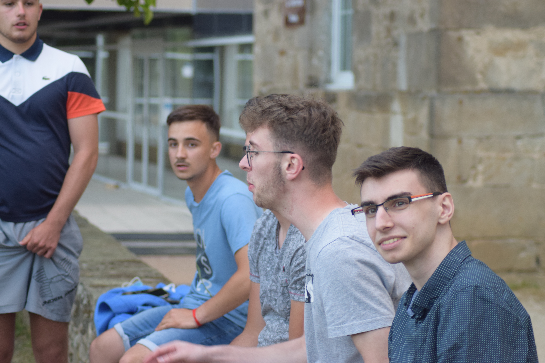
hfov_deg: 19.5
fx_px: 1589
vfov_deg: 13.0
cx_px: 272
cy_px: 182
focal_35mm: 105
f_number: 4
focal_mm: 70
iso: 800
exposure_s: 1/160
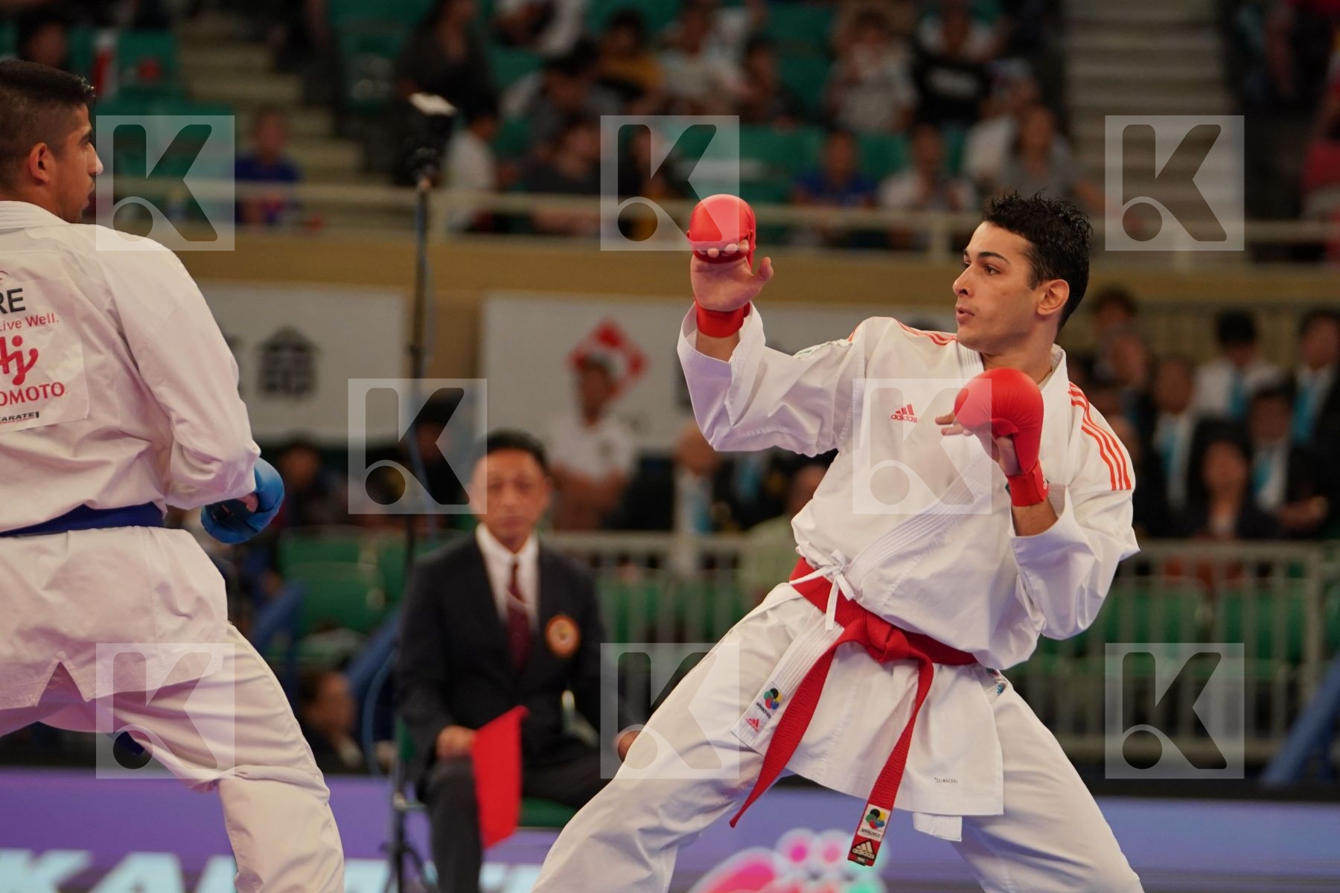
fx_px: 8263
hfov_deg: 9.3
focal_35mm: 222
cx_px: 670
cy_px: 446
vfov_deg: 6.2
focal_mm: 148
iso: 1600
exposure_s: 1/1000
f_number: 2.8
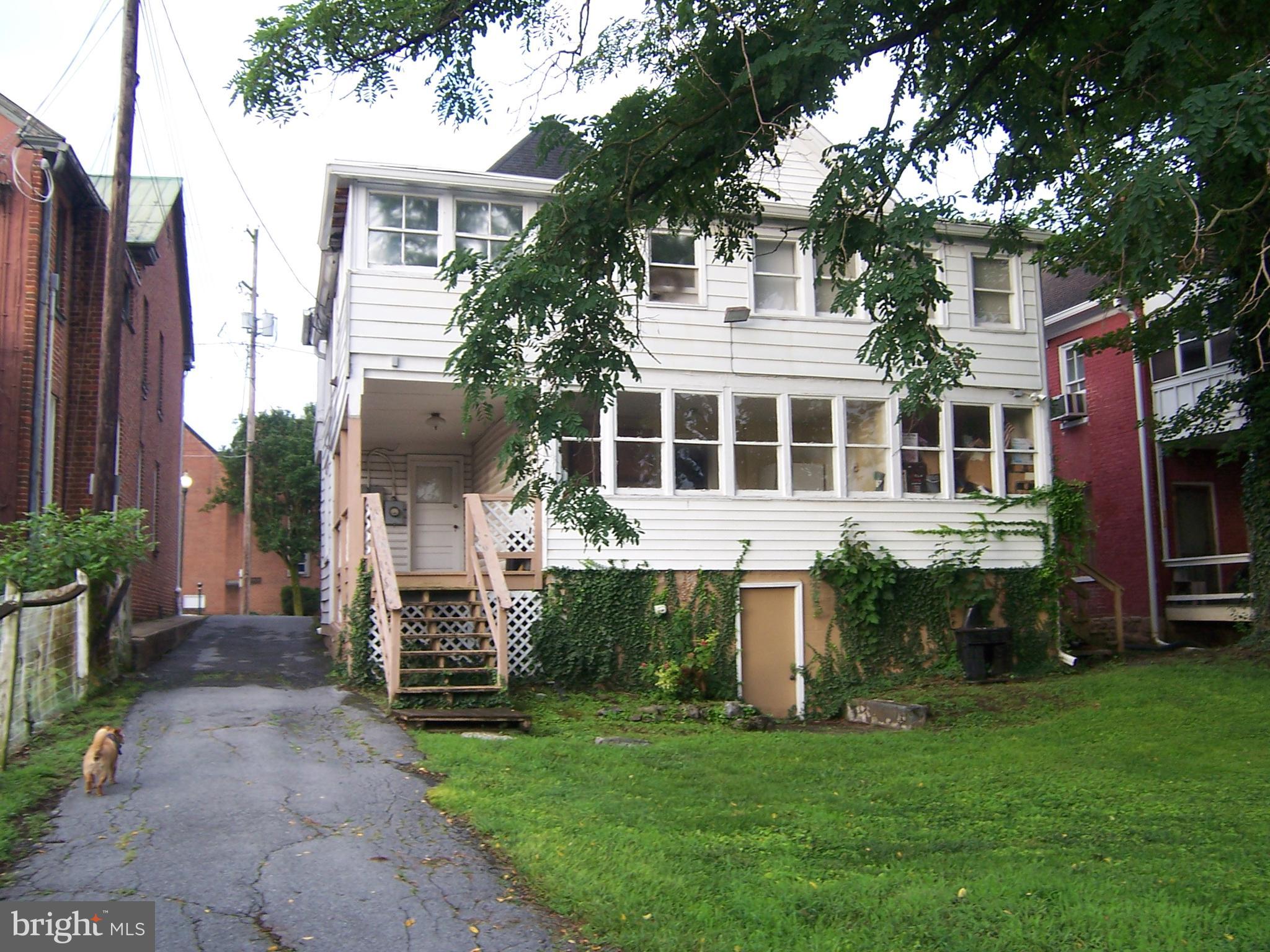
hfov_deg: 55.4
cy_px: 476
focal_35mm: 33
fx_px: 1211
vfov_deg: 42.9
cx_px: 635
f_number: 3.4
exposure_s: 1/90
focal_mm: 5.5
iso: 80
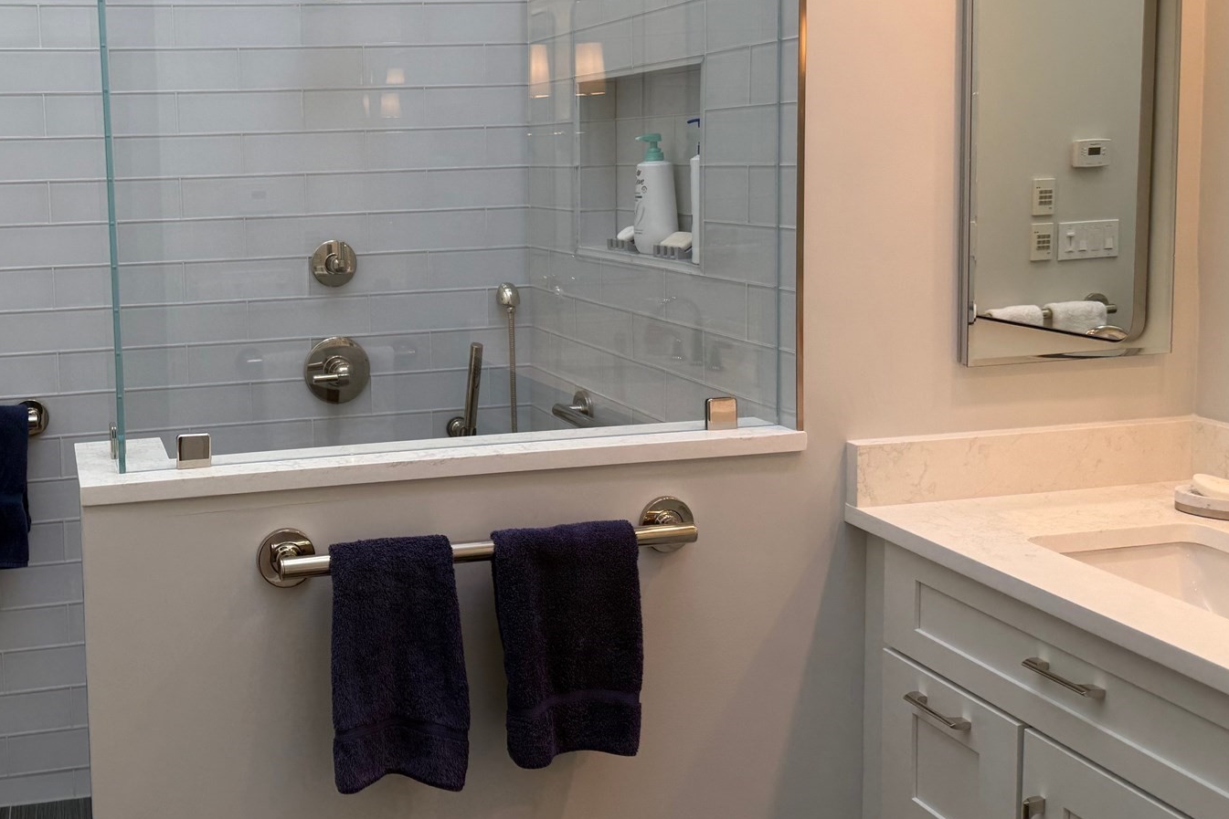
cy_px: 275
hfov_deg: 48.6
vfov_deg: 34.7
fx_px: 1297
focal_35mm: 38
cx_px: 298
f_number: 1.78
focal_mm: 6.76
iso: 64
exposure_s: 1/120
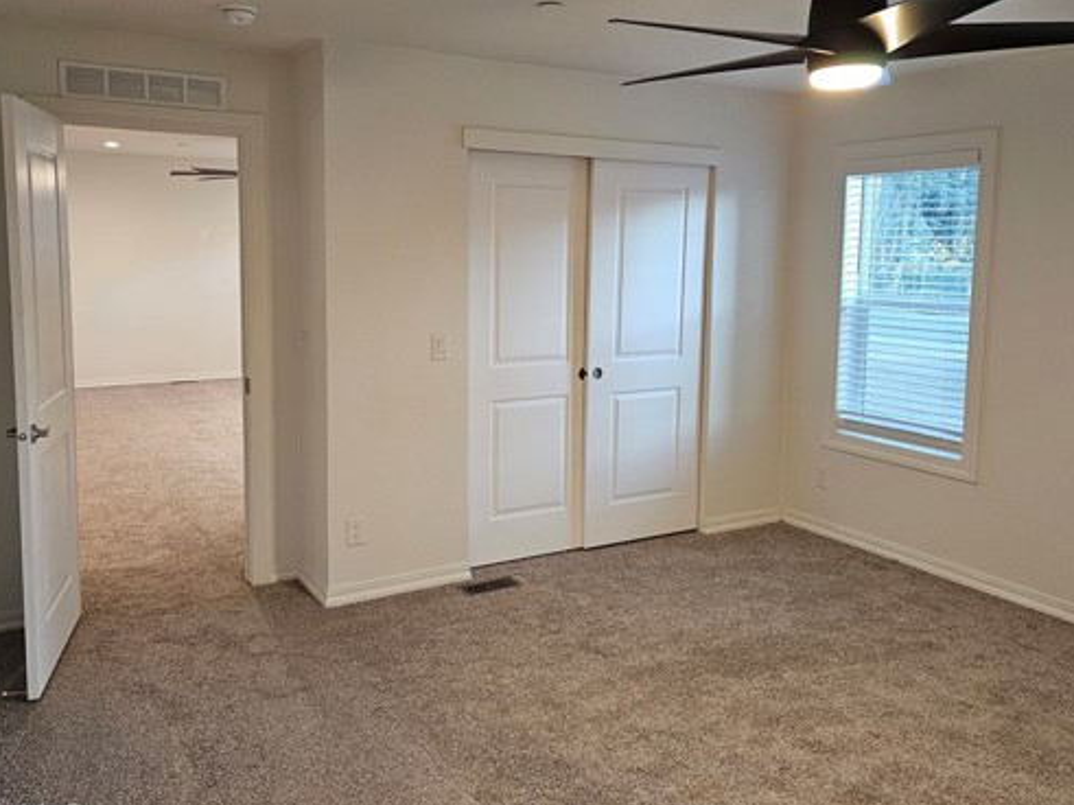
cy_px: 330
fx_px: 931
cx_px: 514
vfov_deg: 46.6
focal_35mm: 30
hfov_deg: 60.0
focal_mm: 6.3
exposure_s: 1/120
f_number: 1.7
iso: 500
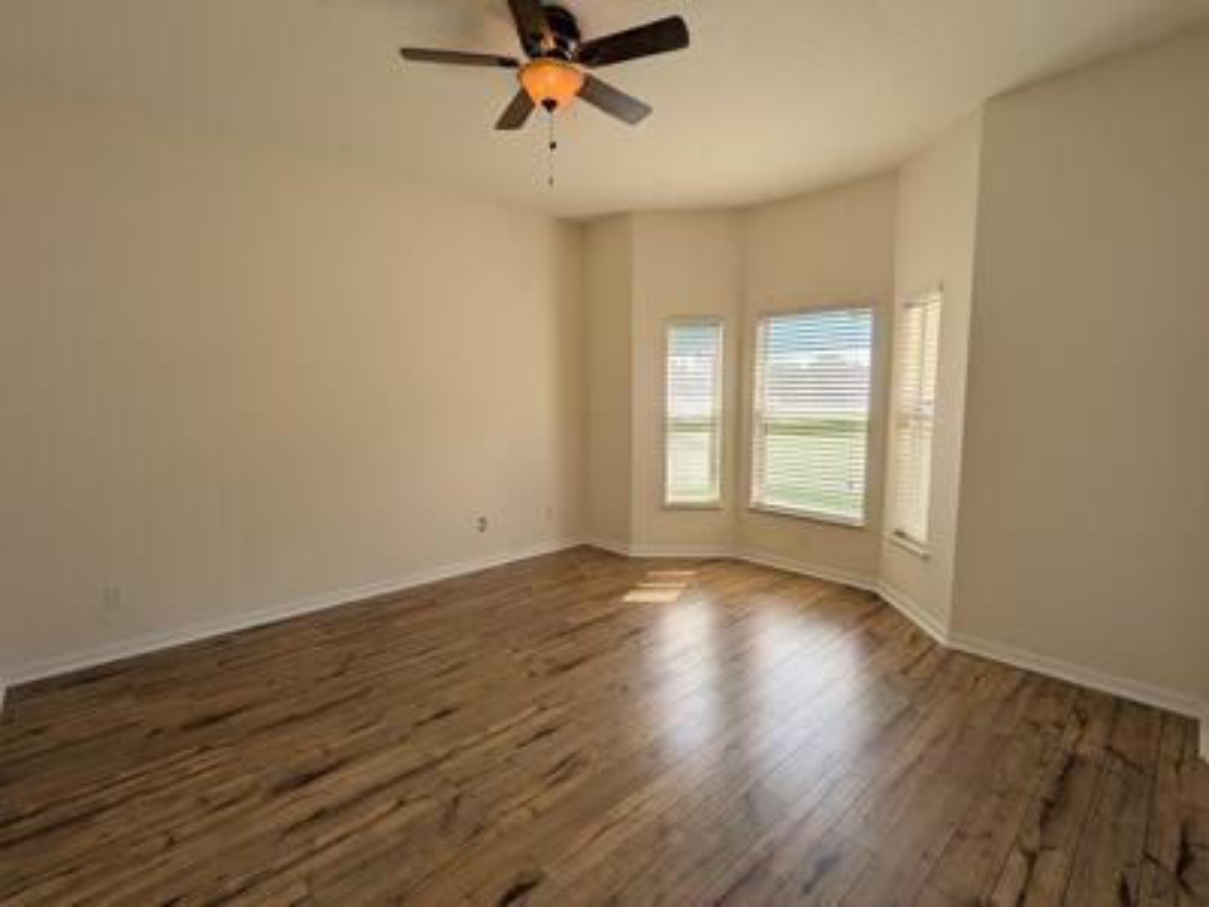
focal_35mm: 16
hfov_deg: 94.5
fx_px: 559
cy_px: 454
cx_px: 604
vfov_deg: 78.1
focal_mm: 2.35
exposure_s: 1/1192
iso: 51
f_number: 2.2
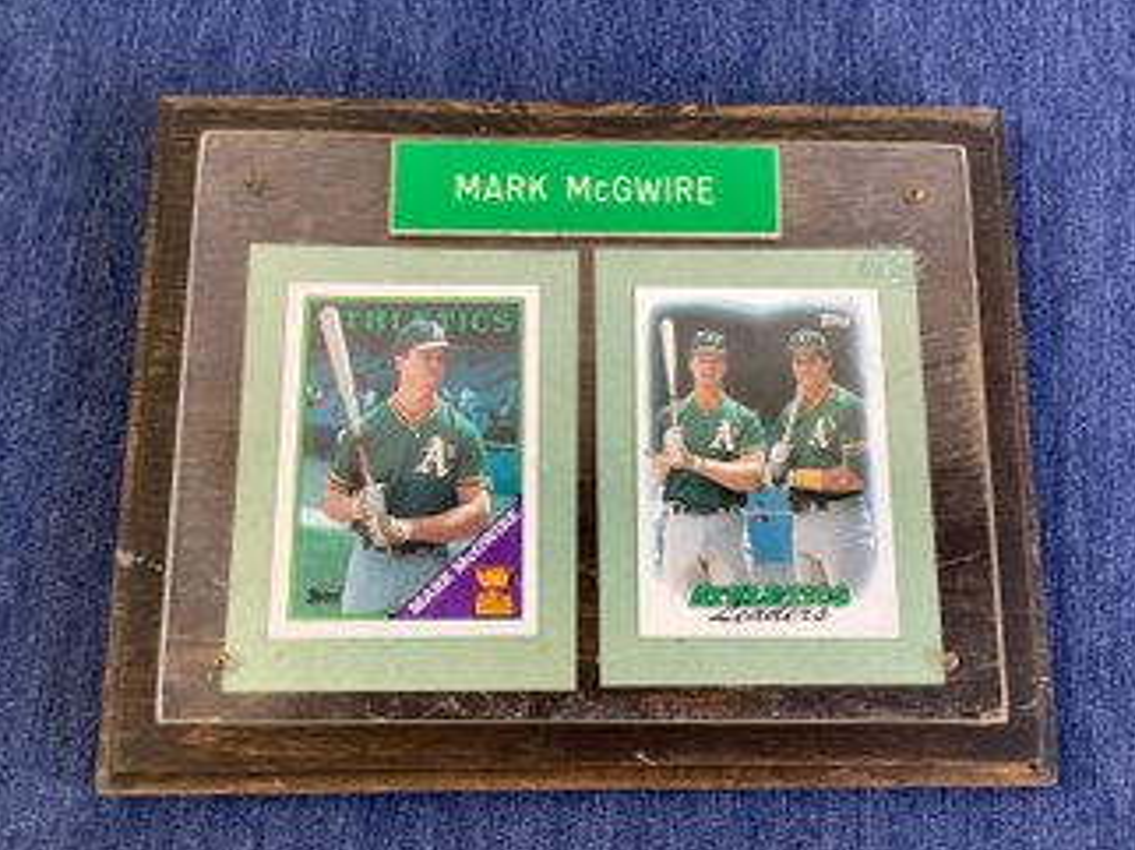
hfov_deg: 55.4
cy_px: 439
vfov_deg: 42.9
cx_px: 594
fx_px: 1081
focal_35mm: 33
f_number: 2.4
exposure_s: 1/50
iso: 125
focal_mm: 3.3
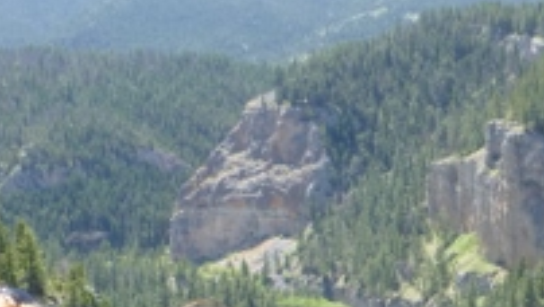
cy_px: 439
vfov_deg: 11.6
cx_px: 326
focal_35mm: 101
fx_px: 1458
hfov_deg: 21.1
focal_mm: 6.9
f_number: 3.9
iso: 100
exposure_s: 1/250
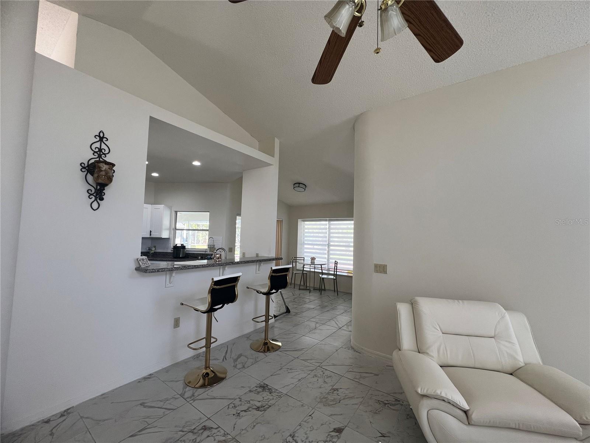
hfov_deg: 106.2
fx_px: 222
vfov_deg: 89.9
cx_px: 295
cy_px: 222
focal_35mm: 13
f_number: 1.8
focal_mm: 1.57
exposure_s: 1/120
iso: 80
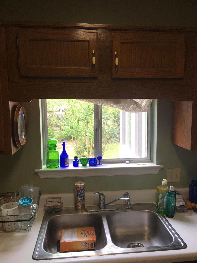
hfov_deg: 48.2
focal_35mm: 29
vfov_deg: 61.7
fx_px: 220
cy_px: 132
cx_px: 98
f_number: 2.2
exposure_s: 1/60
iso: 25
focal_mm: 4.15
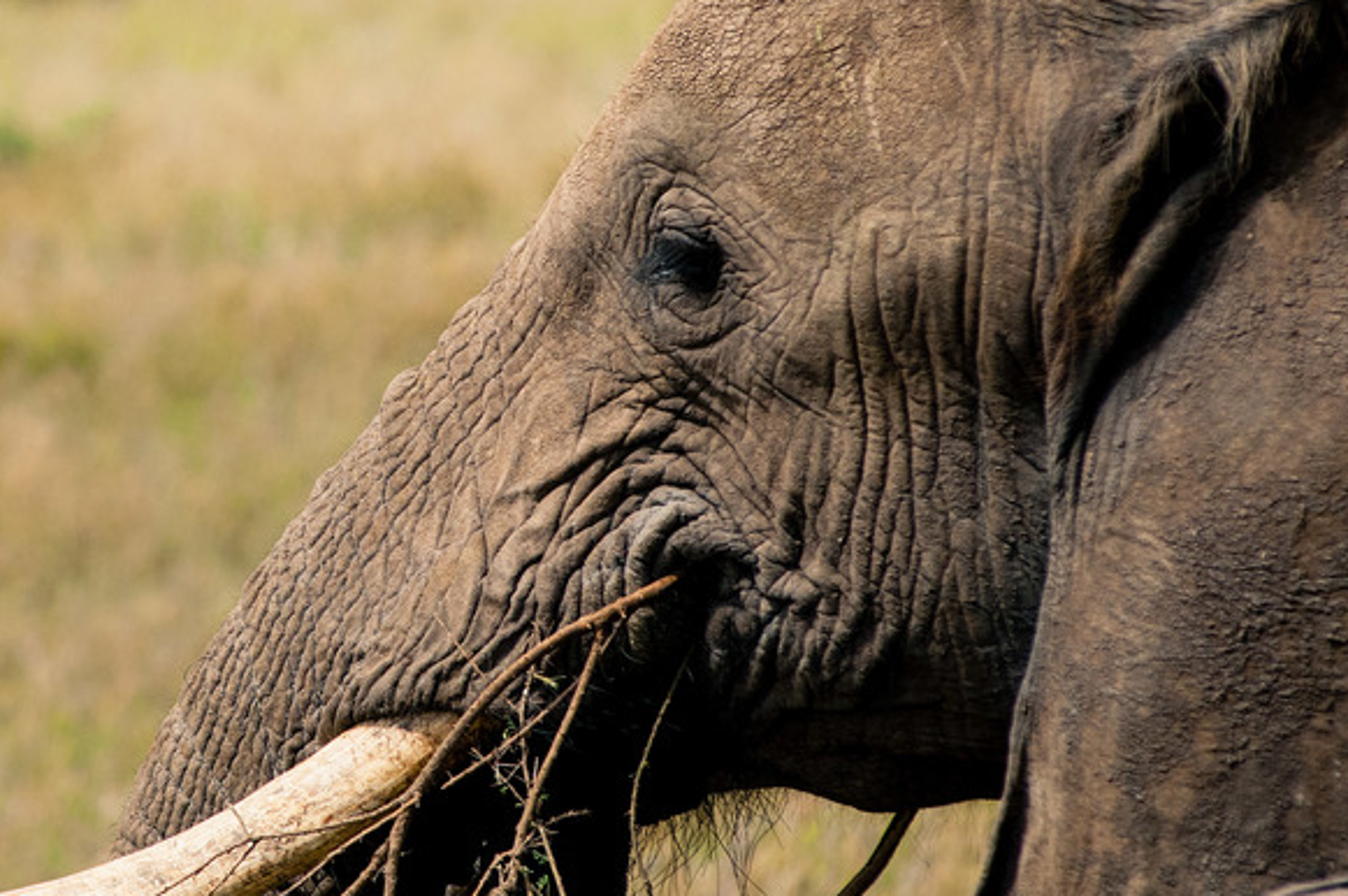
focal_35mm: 496
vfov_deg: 2.8
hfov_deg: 4.2
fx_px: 18551
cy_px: 357
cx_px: 244
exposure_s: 1/1600
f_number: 5.6
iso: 400
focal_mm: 200
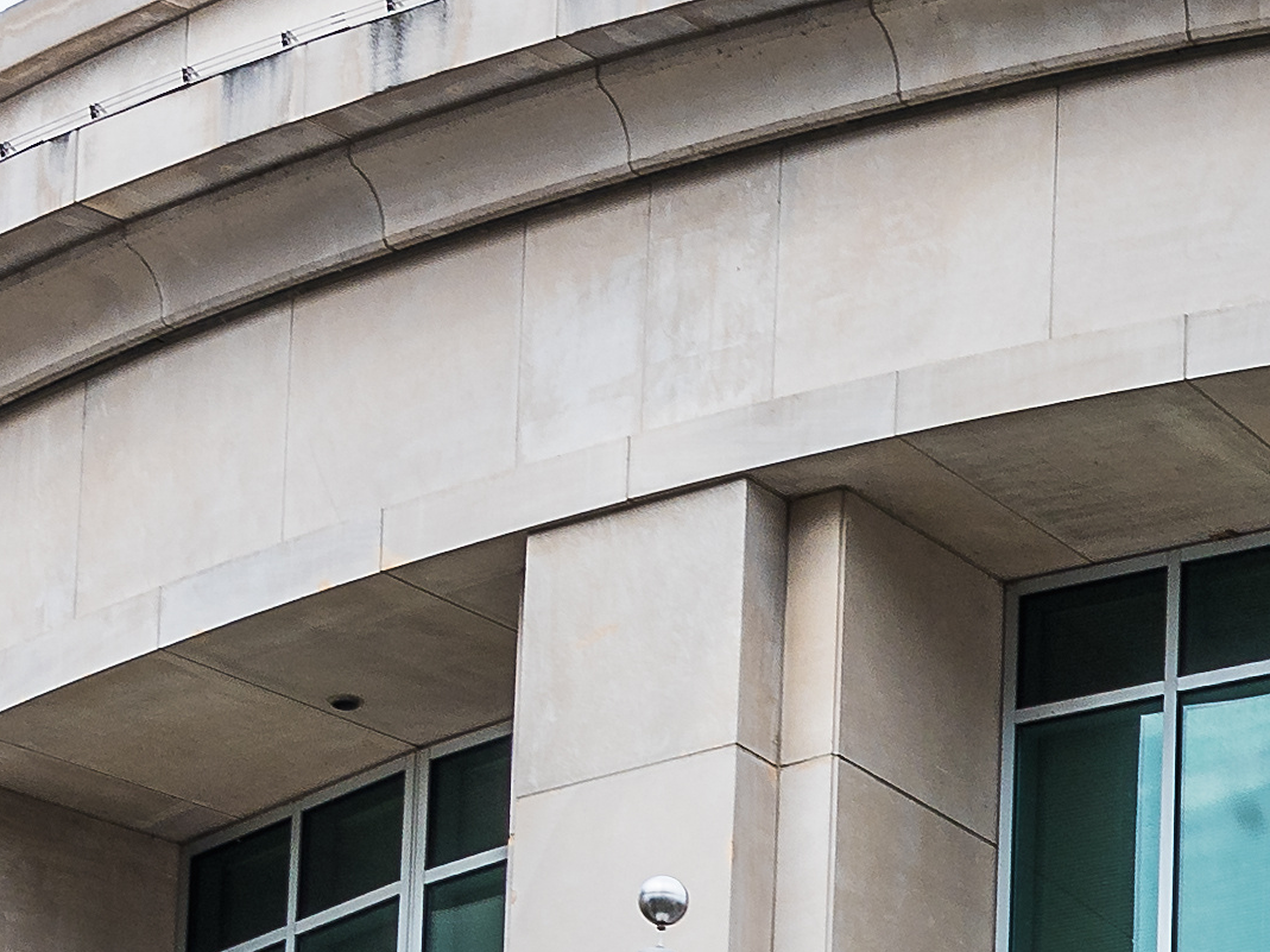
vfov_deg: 4.6
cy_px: 2316
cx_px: 2819
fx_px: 11663
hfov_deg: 6.0
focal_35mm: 318
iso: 100
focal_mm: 48
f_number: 8
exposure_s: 1/200
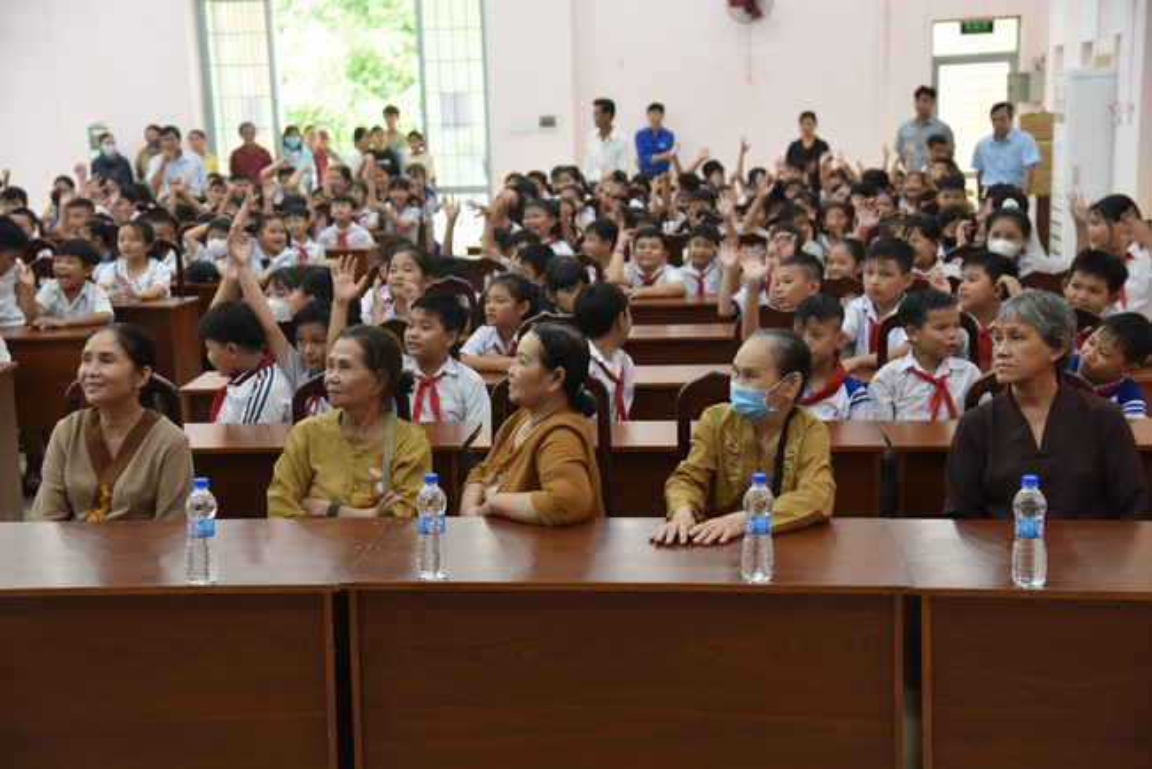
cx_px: 576
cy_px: 384
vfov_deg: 24.6
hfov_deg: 36.2
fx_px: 1761
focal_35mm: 55
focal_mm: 55
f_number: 4
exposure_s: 1/60
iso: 1000
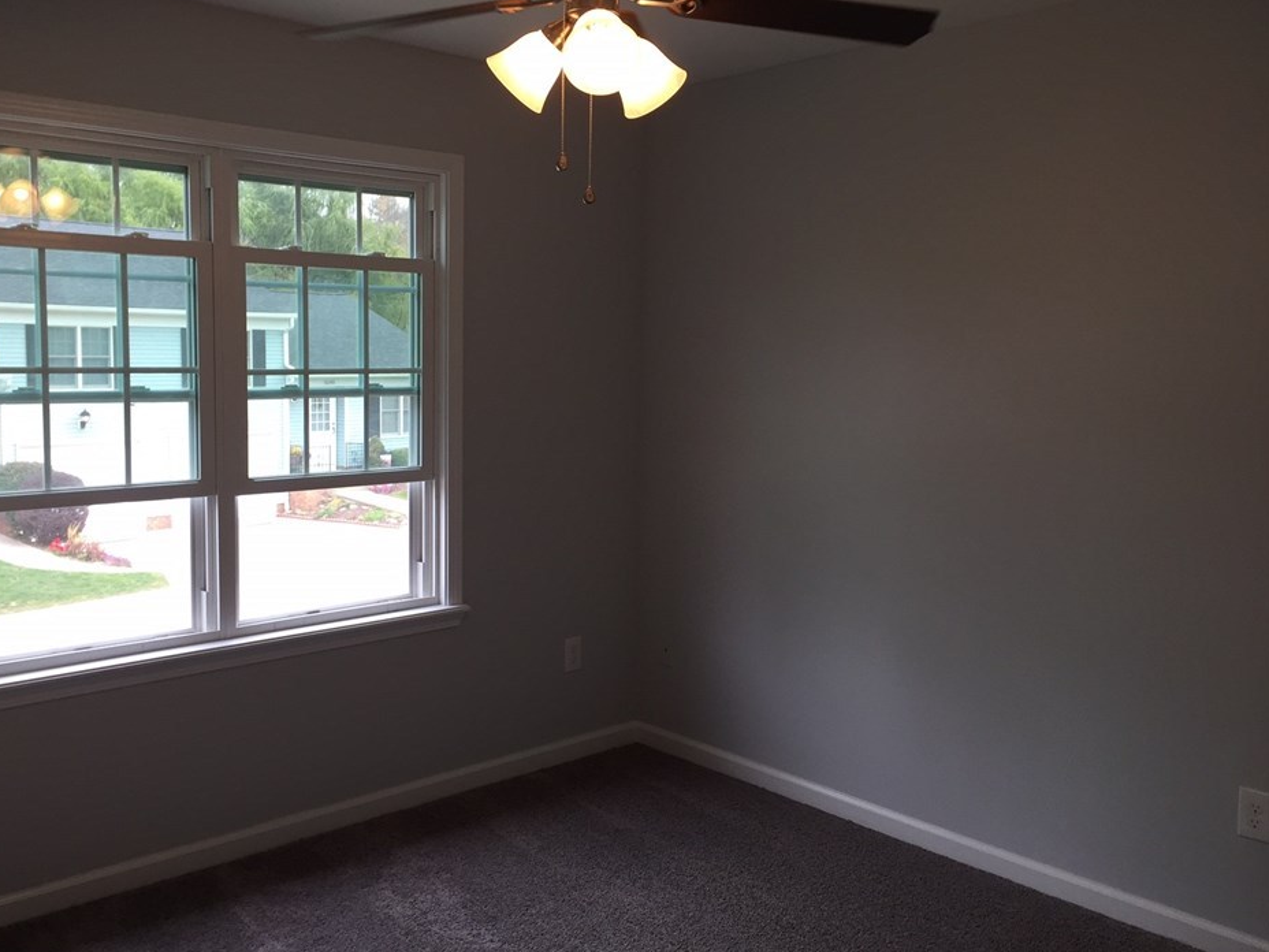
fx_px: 1173
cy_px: 460
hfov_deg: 56.7
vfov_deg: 44.2
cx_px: 574
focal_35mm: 32
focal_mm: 4.15
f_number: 2.2
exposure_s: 1/120
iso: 40
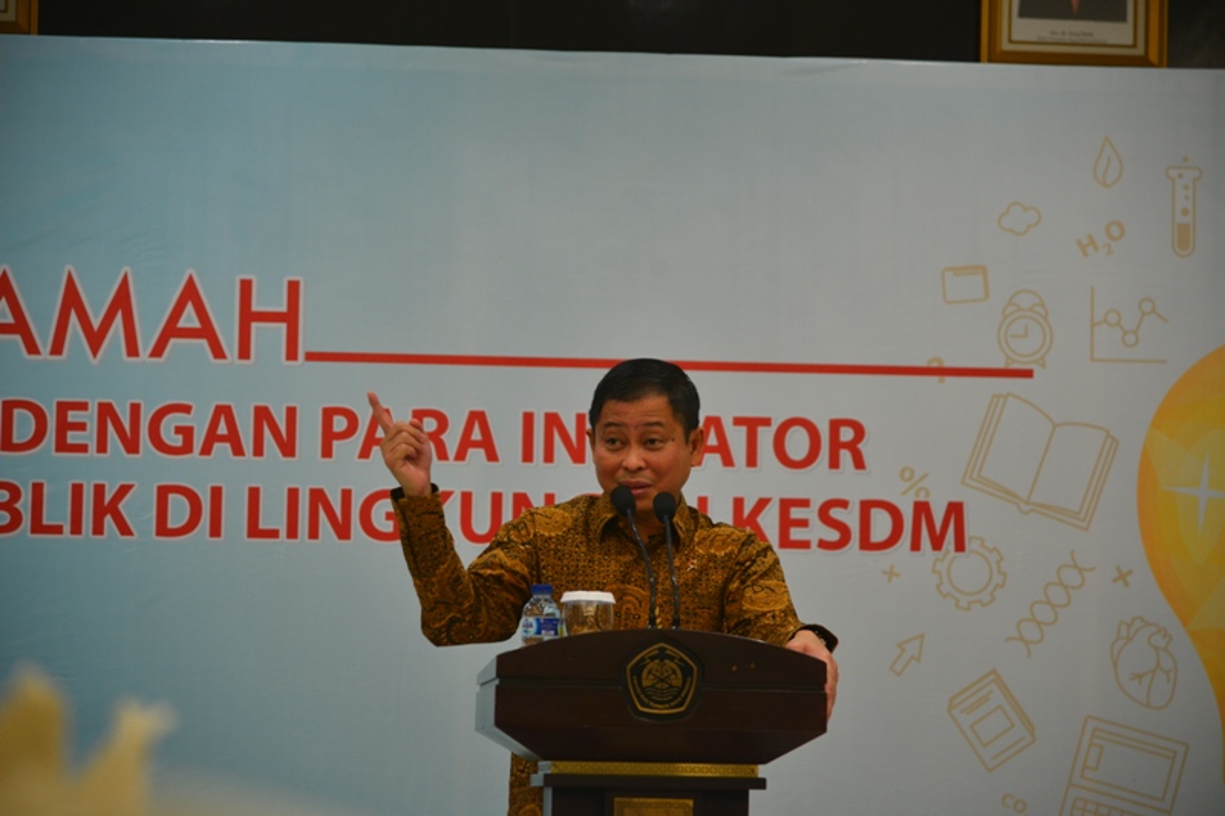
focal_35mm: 120
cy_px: 408
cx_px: 612
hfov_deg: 17.1
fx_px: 4082
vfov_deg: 11.4
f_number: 4
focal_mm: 120
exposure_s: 1/100
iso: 1250
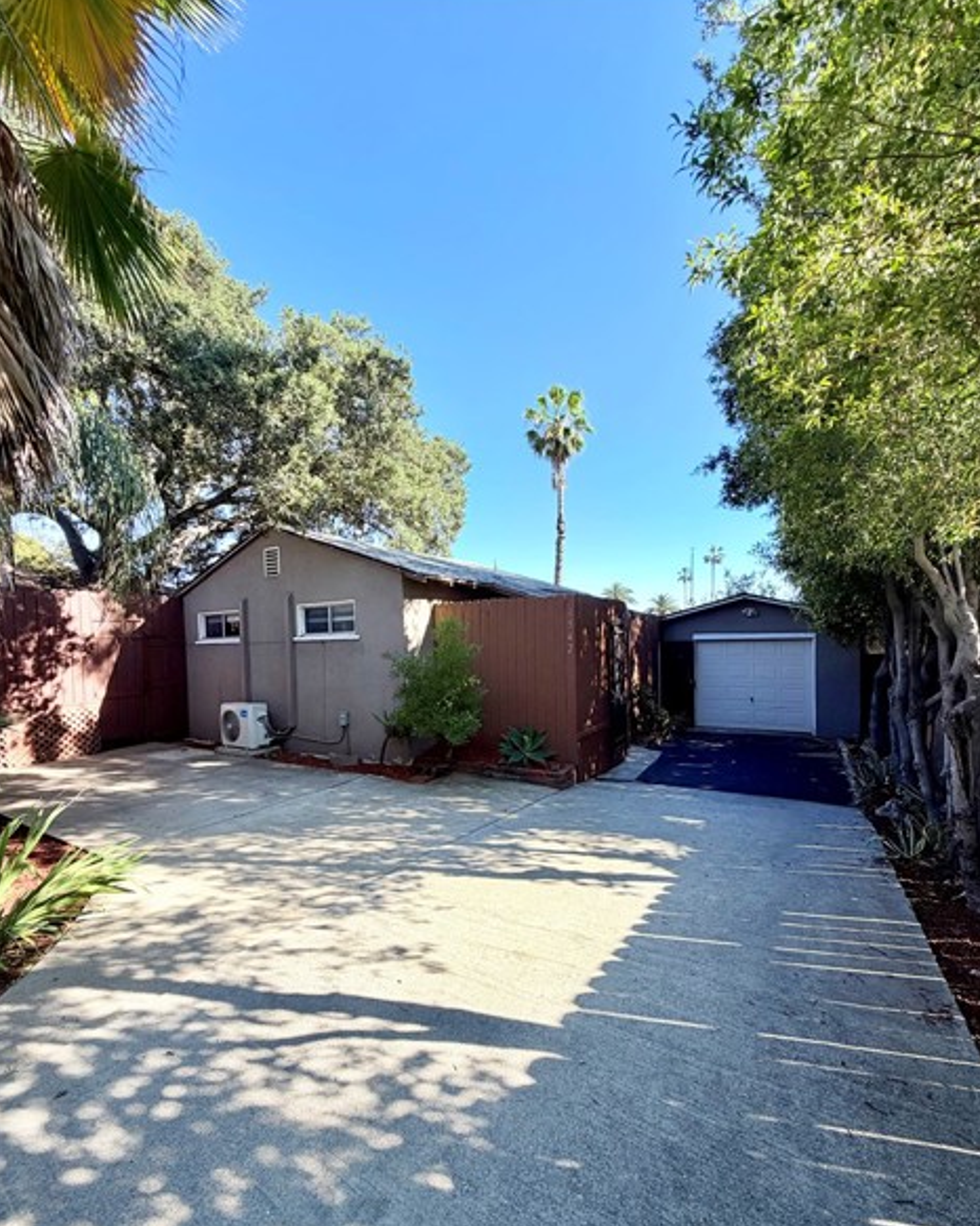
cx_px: 484
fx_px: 544
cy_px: 658
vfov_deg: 96.6
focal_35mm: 15
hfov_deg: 84.0
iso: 40
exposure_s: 1/579
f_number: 2.2
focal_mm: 2.22
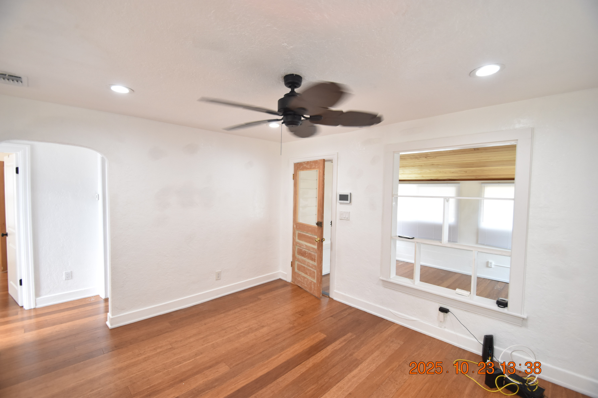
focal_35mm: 15
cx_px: 299
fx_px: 249
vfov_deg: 77.3
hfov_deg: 100.4
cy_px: 199
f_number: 3.5
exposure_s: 1/60
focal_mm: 10
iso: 800
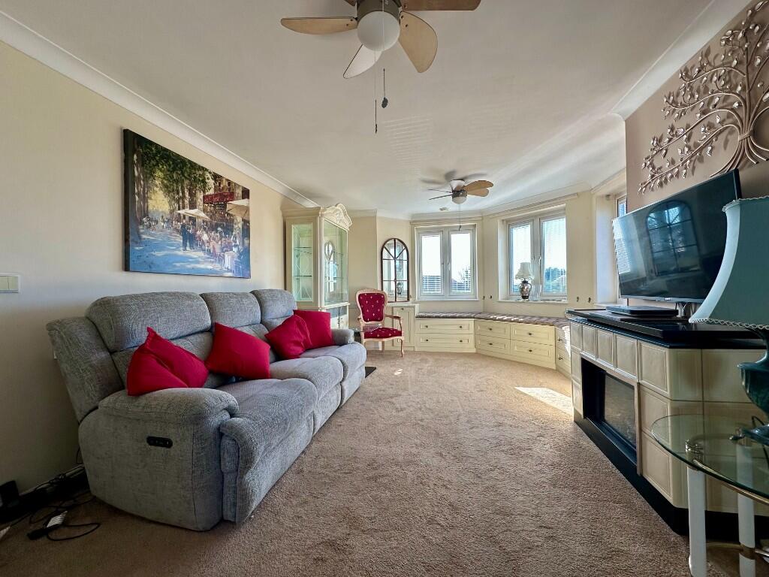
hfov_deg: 102.1
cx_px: 384
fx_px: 311
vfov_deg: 85.7
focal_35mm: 14
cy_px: 288
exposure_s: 1/101
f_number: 2.2
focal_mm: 2.22
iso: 40
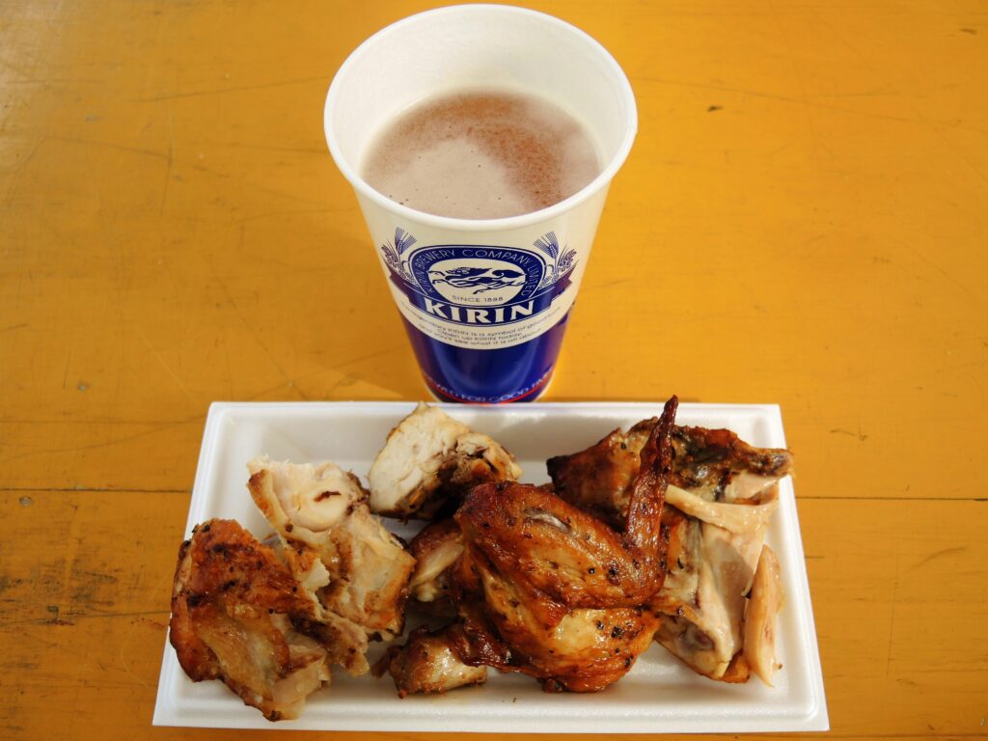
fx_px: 942
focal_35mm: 33
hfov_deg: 55.4
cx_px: 494
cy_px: 370
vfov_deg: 42.9
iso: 80
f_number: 2
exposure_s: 1/400
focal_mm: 7
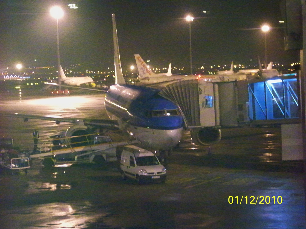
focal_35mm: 96
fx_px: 849
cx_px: 153
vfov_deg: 15.4
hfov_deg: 20.4
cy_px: 114
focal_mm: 17.6
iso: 3200
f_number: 3.2
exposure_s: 1/30
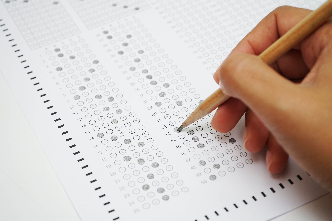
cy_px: 110
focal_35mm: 70
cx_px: 166
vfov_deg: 19.5
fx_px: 646
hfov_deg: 28.8
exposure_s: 1/100
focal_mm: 70
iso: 500
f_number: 8
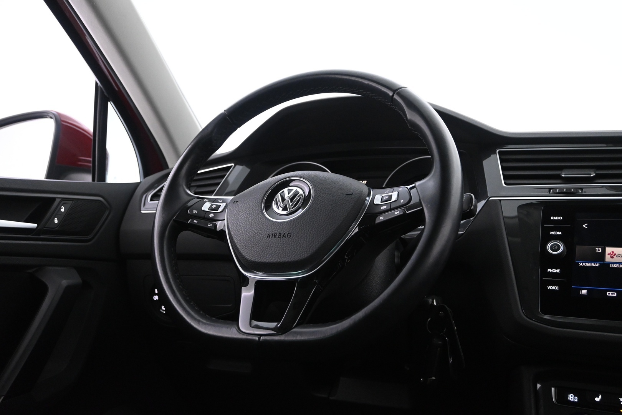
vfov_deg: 39.1
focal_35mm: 34
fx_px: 583
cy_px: 208
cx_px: 311
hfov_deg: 56.1
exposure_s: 1/25
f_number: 4
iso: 2500
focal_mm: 22.5
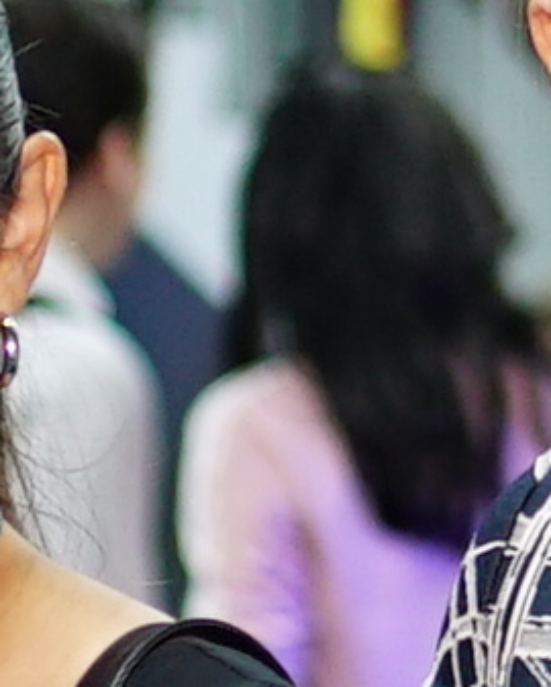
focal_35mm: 347
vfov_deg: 5.6
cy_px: 583
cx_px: -214
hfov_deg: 4.4
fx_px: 7067
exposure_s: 1/100
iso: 500
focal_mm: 30
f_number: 1.6
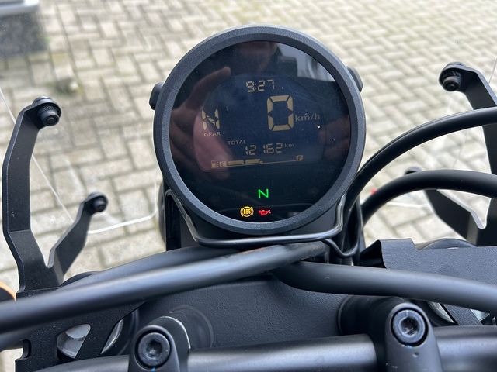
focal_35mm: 26
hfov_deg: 67.3
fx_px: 373
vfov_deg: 53.1
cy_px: 186
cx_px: 248
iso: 64
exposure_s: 1/121
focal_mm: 5.7
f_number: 1.5
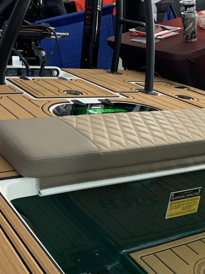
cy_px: 76
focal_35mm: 46
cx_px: 46
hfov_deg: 30.8
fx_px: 364
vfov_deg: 40.3
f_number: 1.8
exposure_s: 1/60
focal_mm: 4.25
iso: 250
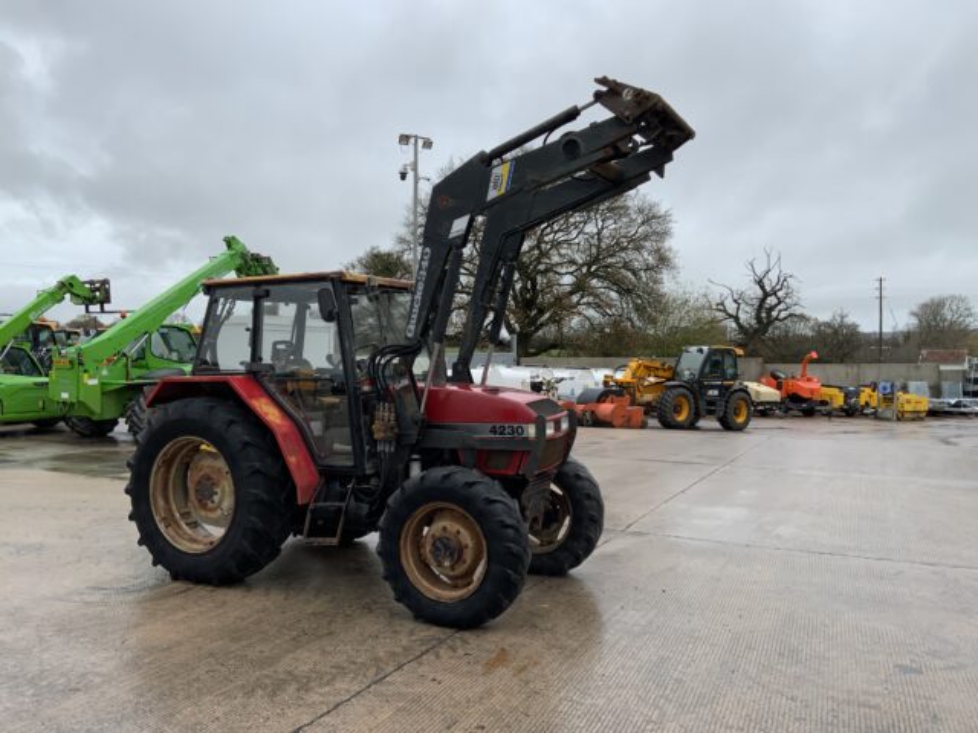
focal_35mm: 29
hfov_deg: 61.7
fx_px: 819
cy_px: 366
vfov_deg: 48.2
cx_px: 489
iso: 16
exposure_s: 1/432
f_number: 1.8
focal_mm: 3
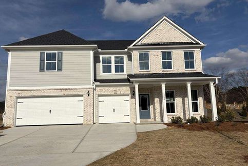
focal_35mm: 28
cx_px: 120
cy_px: 80
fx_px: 193
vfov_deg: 46.4
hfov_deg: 65.5
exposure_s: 1/11905
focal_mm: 5.96
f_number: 1.6
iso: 50
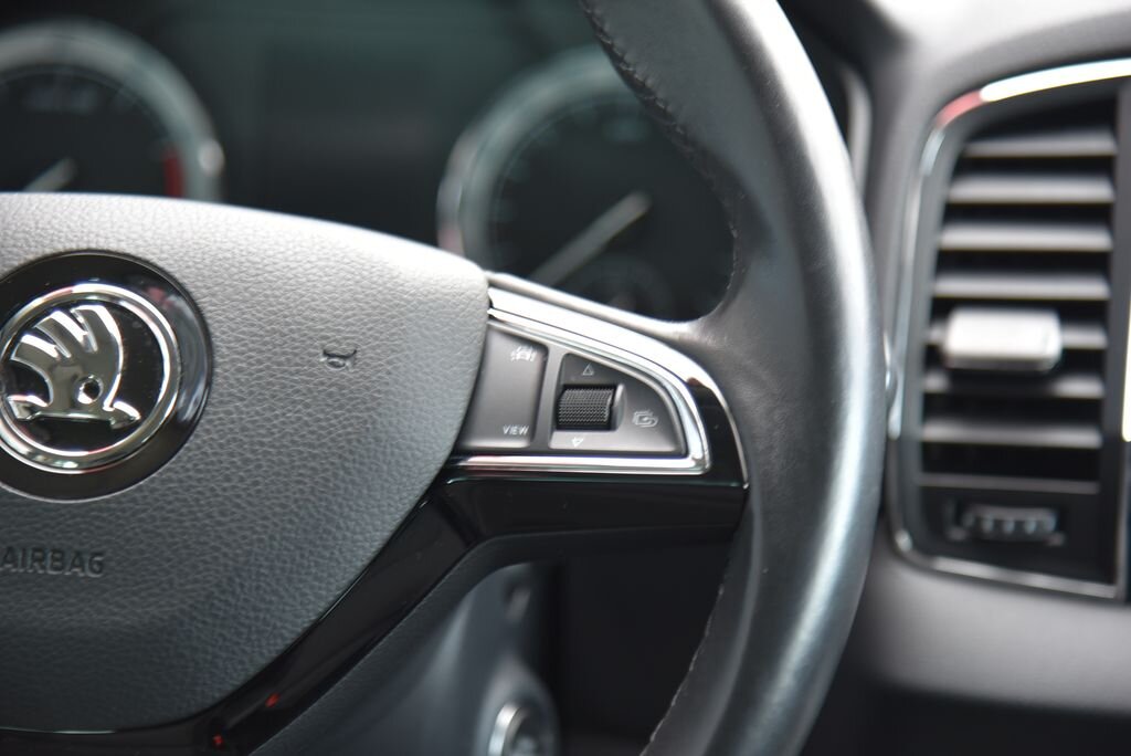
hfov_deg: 17.1
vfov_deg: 11.4
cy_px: 378
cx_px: 566
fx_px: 3772
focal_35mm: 120
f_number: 4
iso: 500
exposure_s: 1/25
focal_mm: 120
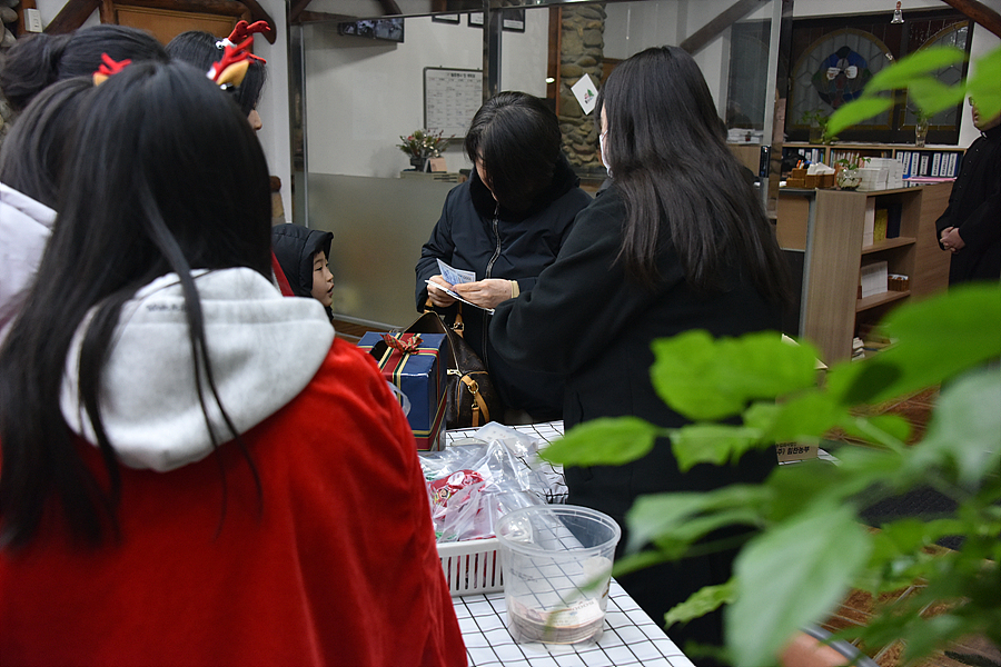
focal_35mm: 36
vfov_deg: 36.9
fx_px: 1001
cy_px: 334
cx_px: 500
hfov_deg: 53.1
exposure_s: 1/125
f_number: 5
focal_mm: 36
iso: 2000
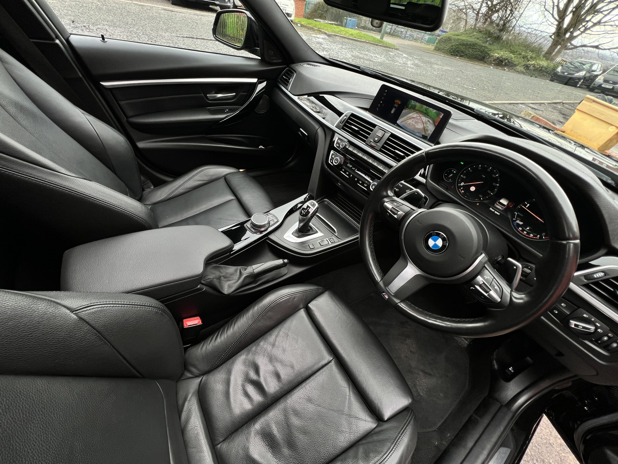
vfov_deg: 89.9
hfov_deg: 106.2
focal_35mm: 13
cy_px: 232
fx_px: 232
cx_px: 309
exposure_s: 1/152
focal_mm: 1.57
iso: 80
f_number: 1.8
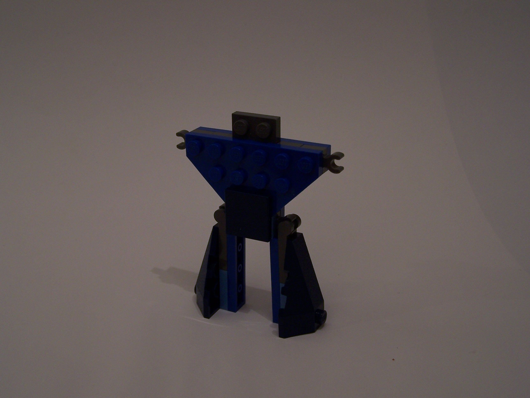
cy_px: 199
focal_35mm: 51
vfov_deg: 28.6
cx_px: 265
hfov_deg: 37.5
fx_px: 781
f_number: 3
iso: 80
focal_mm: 8.5
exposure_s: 1/10
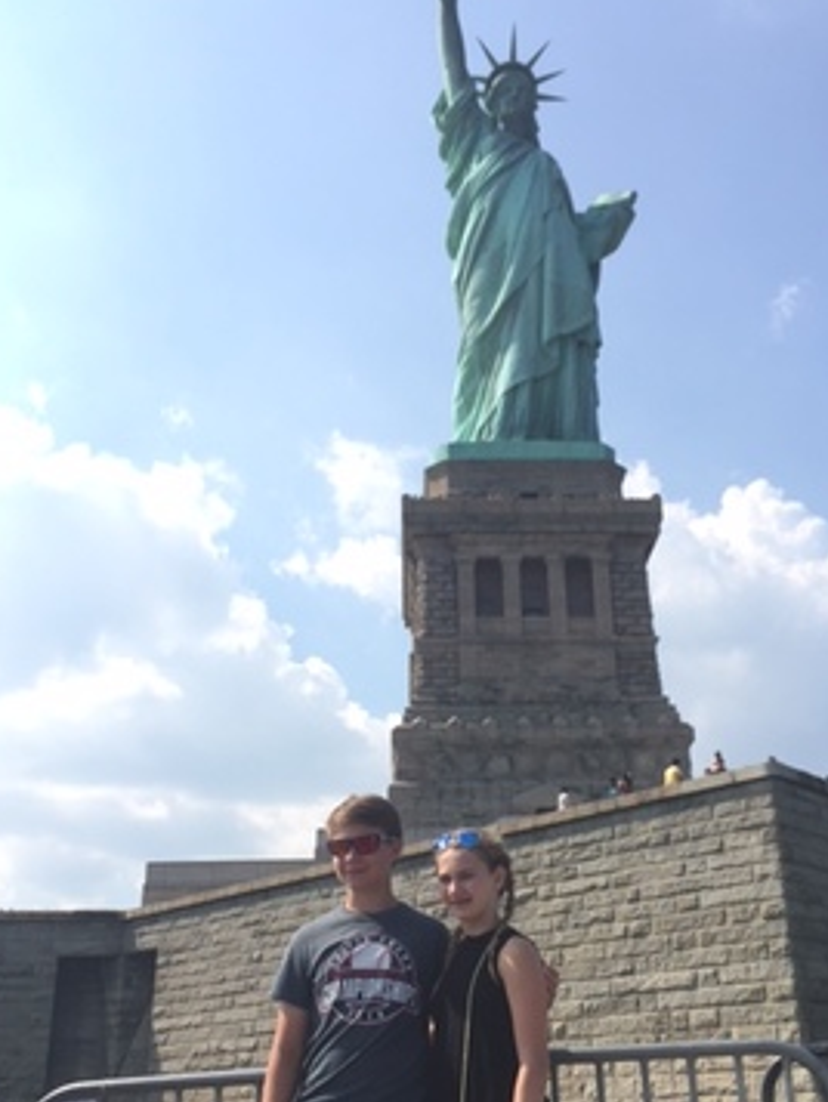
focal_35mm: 39
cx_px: 463
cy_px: 682
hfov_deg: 36.8
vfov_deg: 47.5
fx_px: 1243
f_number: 2.2
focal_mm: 4.15
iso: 32
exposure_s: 1/1522
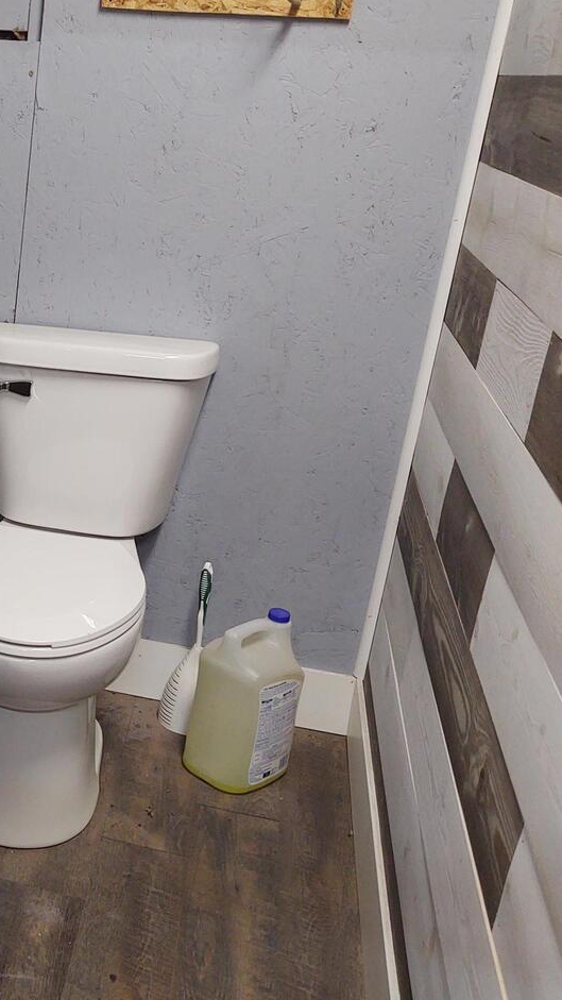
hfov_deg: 24.3
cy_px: 502
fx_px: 1193
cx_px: -99
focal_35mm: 45
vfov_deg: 45.5
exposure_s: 1/50
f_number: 1.7
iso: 163
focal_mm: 4.75
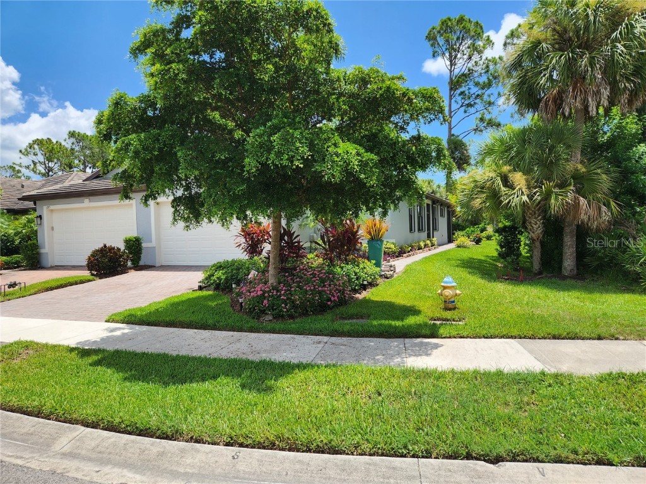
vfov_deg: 58.9
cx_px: 323
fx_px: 429
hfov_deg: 73.9
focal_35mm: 23
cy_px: 242
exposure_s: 1/1170
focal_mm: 5.4
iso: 20
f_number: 1.8
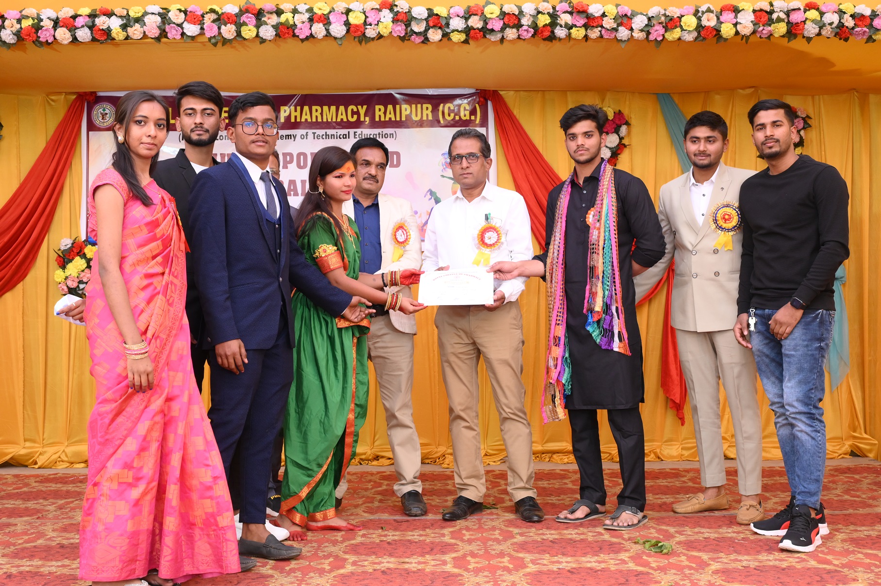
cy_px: 293
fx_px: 1003
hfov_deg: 47.4
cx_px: 440
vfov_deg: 32.6
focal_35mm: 41
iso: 2500
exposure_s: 1/200
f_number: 7.1
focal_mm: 41
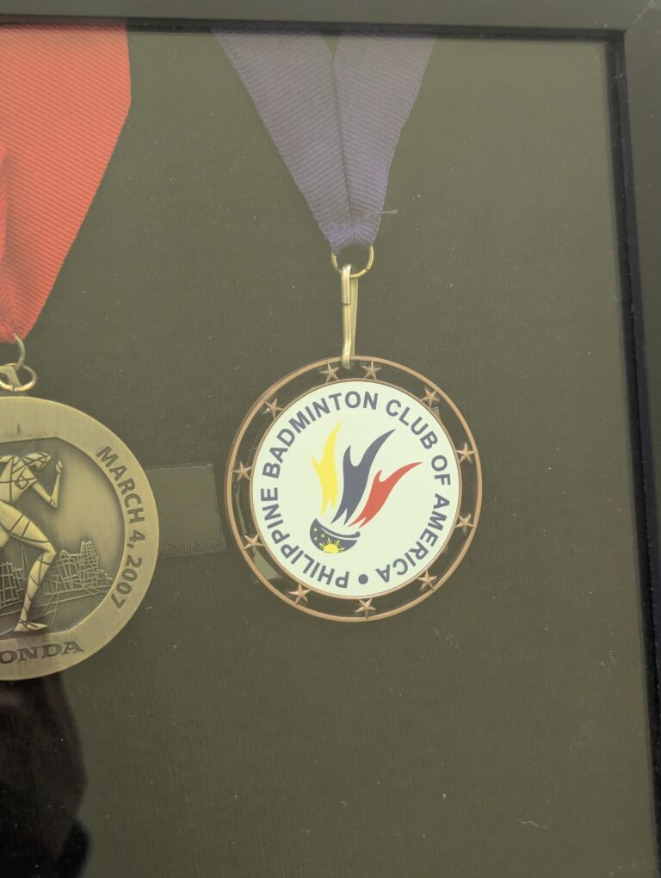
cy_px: 439
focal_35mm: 48
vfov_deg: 39.6
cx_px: 330
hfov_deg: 30.3
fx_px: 1219
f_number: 1.85
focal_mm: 6.81
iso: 445
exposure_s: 1/41.8
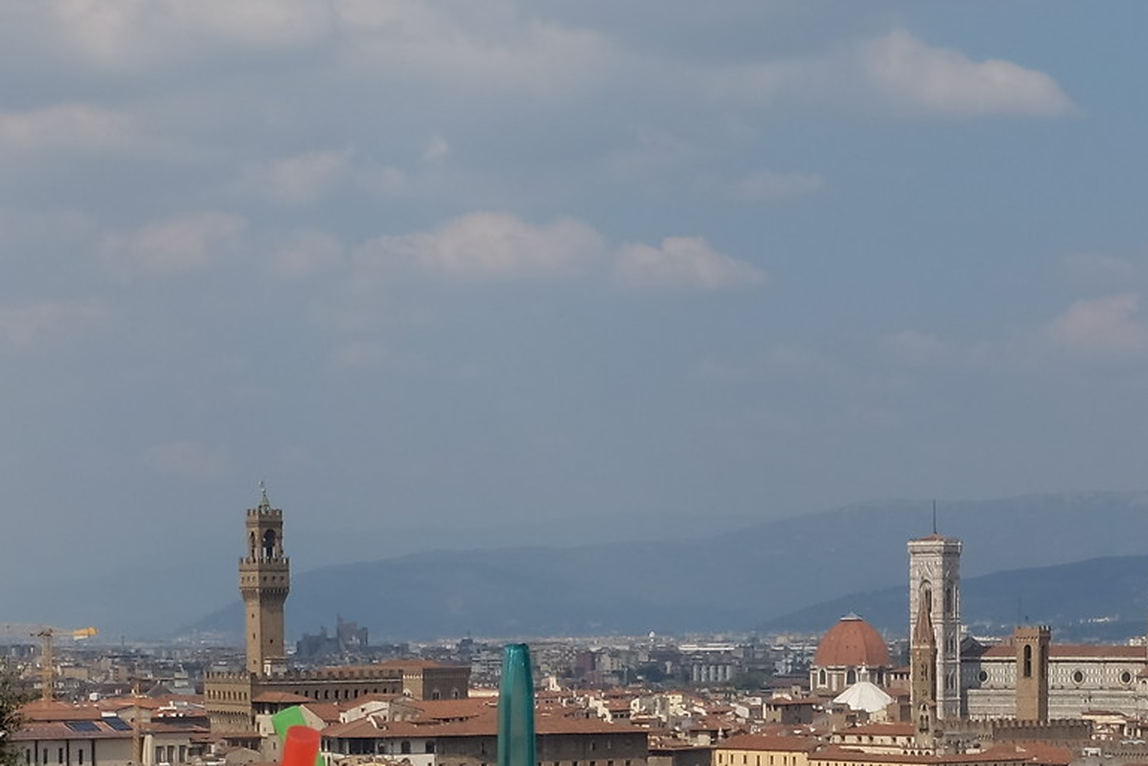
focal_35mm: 103
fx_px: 3285
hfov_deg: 19.8
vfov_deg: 13.1
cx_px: 524
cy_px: 757
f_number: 18
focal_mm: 22.3
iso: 200
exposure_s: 1/160
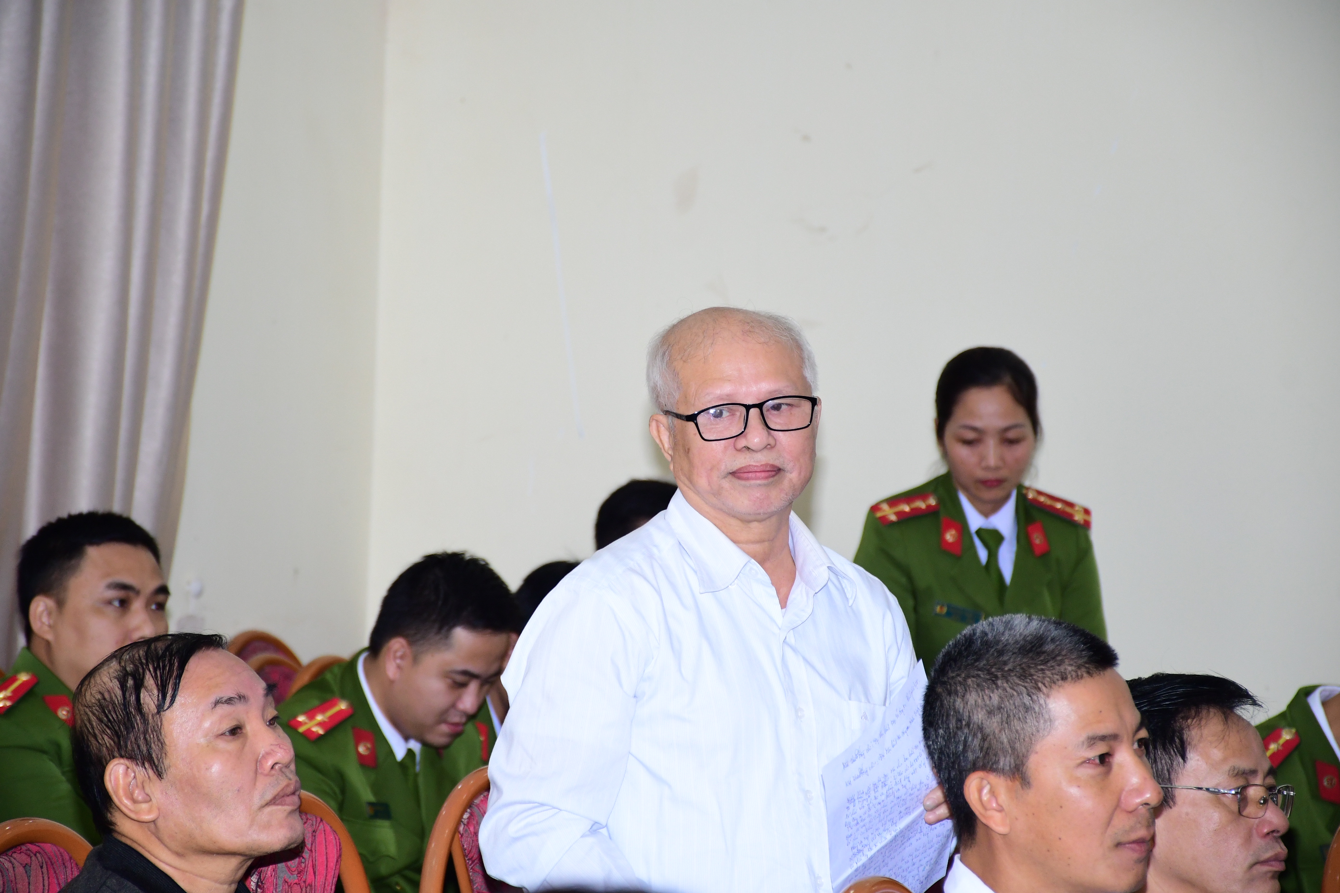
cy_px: 446
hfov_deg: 13.7
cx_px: 670
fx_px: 5583
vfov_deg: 9.1
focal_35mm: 150
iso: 1250
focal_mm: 100
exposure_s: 1/200
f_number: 5.6
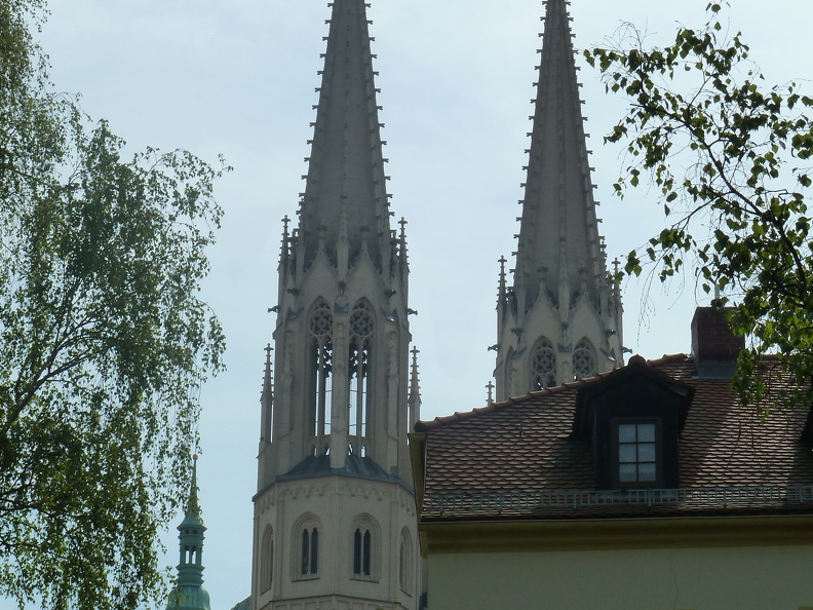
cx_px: 406
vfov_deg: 17.8
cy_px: 305
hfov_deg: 23.6
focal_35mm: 83
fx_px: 1949
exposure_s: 1/800
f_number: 5.6
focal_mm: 13.7
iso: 125
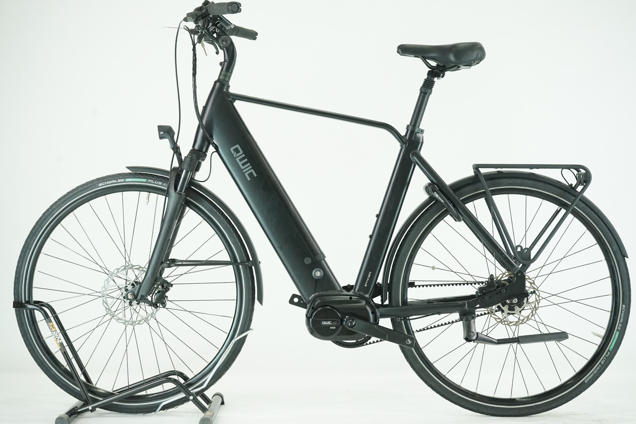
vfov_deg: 21.9
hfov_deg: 32.4
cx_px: 318
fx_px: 1095
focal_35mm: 62
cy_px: 212
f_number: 7.1
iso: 3200
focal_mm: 62
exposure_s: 1/200
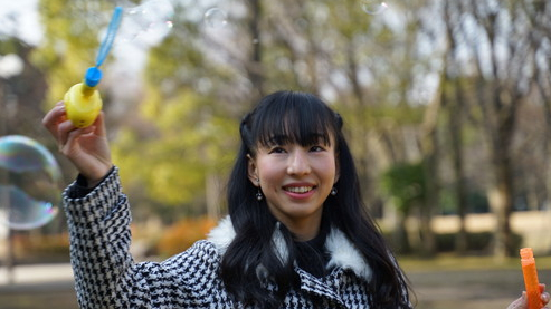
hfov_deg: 20.9
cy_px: 209
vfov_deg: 11.8
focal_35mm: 102
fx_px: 1490
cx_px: 231
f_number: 3.2
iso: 100
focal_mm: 75
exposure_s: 1/500
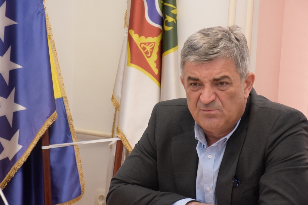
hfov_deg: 16.1
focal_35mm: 128
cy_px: 102
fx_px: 1091
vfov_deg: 10.8
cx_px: 154
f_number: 8
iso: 1250
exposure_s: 1/60
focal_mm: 85
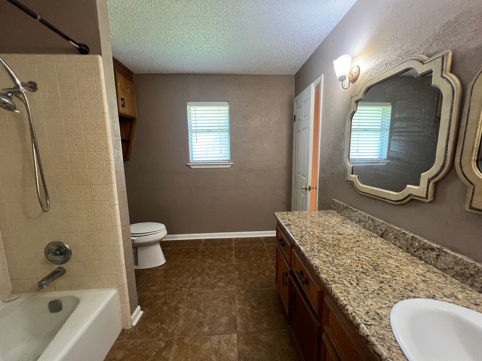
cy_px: 180
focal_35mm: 13
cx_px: 241
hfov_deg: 106.2
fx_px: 181
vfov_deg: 89.9
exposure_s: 1/60
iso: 400
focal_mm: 1.57
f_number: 1.8
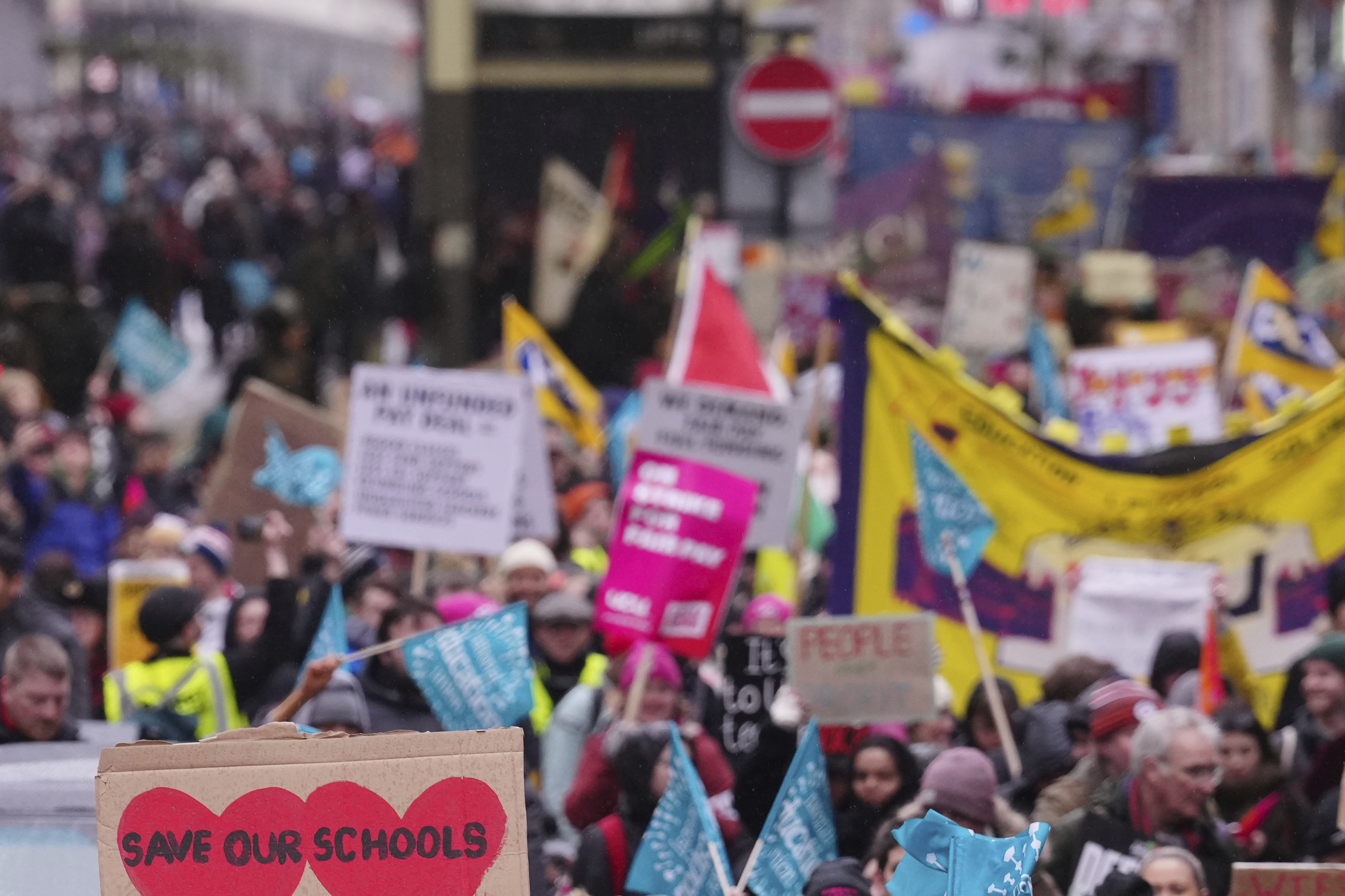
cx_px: 487
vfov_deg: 3.5
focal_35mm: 395
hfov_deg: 5.2
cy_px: 857
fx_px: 14756
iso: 1250
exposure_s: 1/800
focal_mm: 175
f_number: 3.5
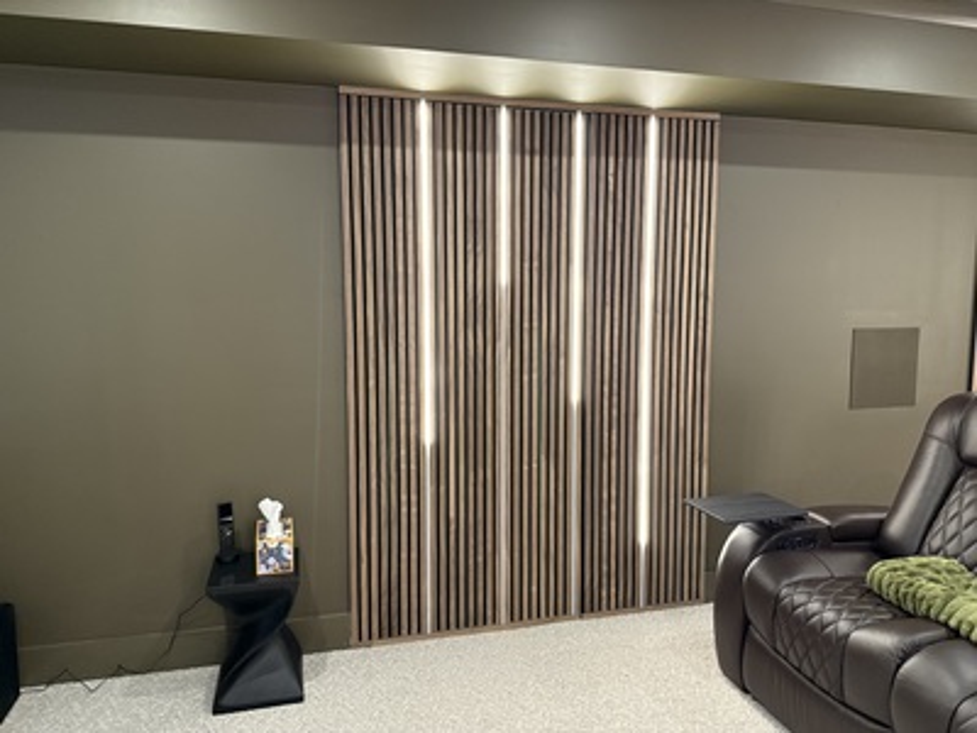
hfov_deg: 71.6
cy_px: 366
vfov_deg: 56.8
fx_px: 677
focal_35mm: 24
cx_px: 488
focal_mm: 6.76
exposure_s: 1/60
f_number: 1.78
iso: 500
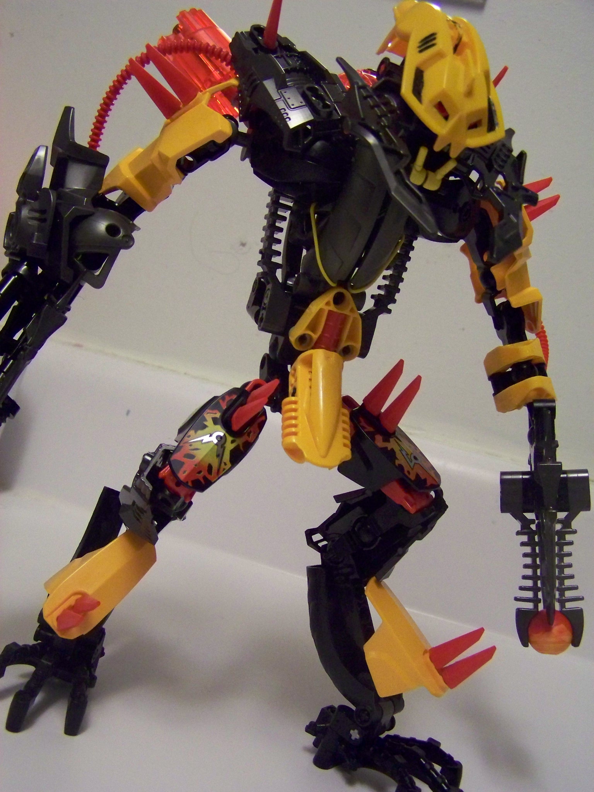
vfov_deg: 49.0
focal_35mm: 38
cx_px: 297
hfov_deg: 37.7
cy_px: 396
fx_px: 869
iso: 400
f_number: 2.8
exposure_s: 1/50
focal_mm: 6.3
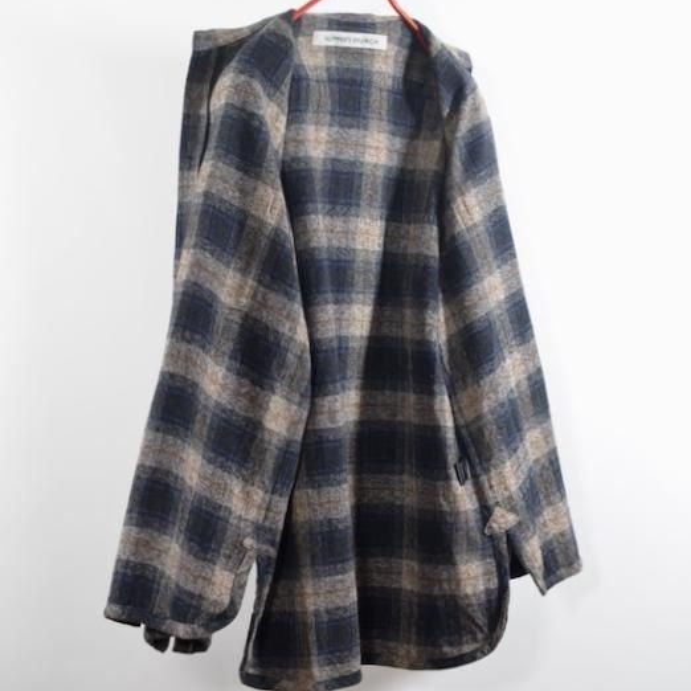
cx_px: 381
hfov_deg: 22.2
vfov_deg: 22.2
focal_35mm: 78
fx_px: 1762
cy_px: 344
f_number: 4
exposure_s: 1/60
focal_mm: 40
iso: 800
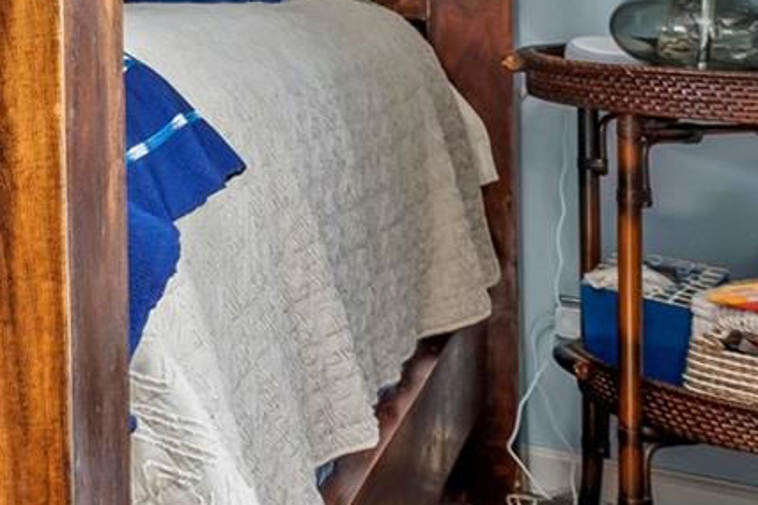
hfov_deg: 19.6
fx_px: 1410
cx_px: -700
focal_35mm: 67
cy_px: -91
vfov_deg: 19.2
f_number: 8
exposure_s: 1/6
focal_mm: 14
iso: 800
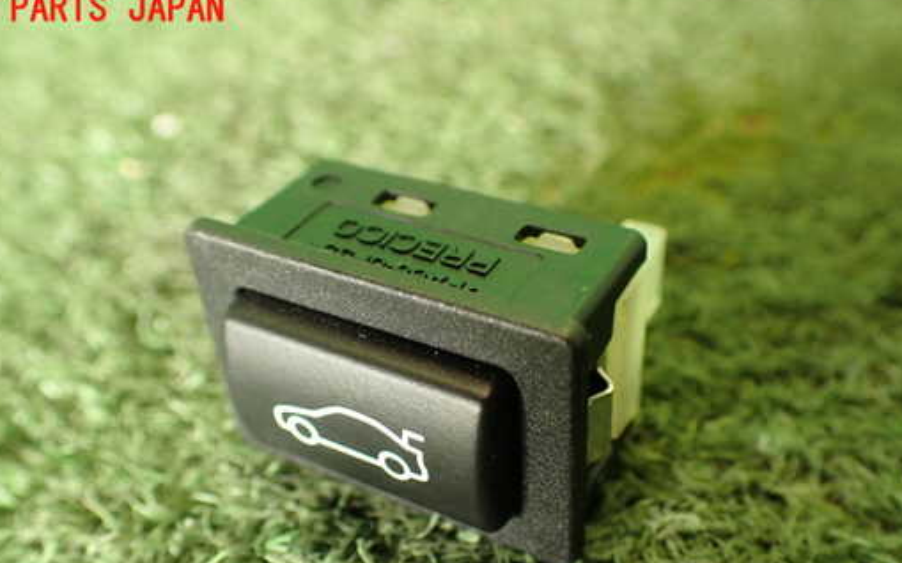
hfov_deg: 49.3
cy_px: 386
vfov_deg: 31.7
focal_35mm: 40
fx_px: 983
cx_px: 434
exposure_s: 1/30
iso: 200
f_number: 2.4
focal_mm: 5.79
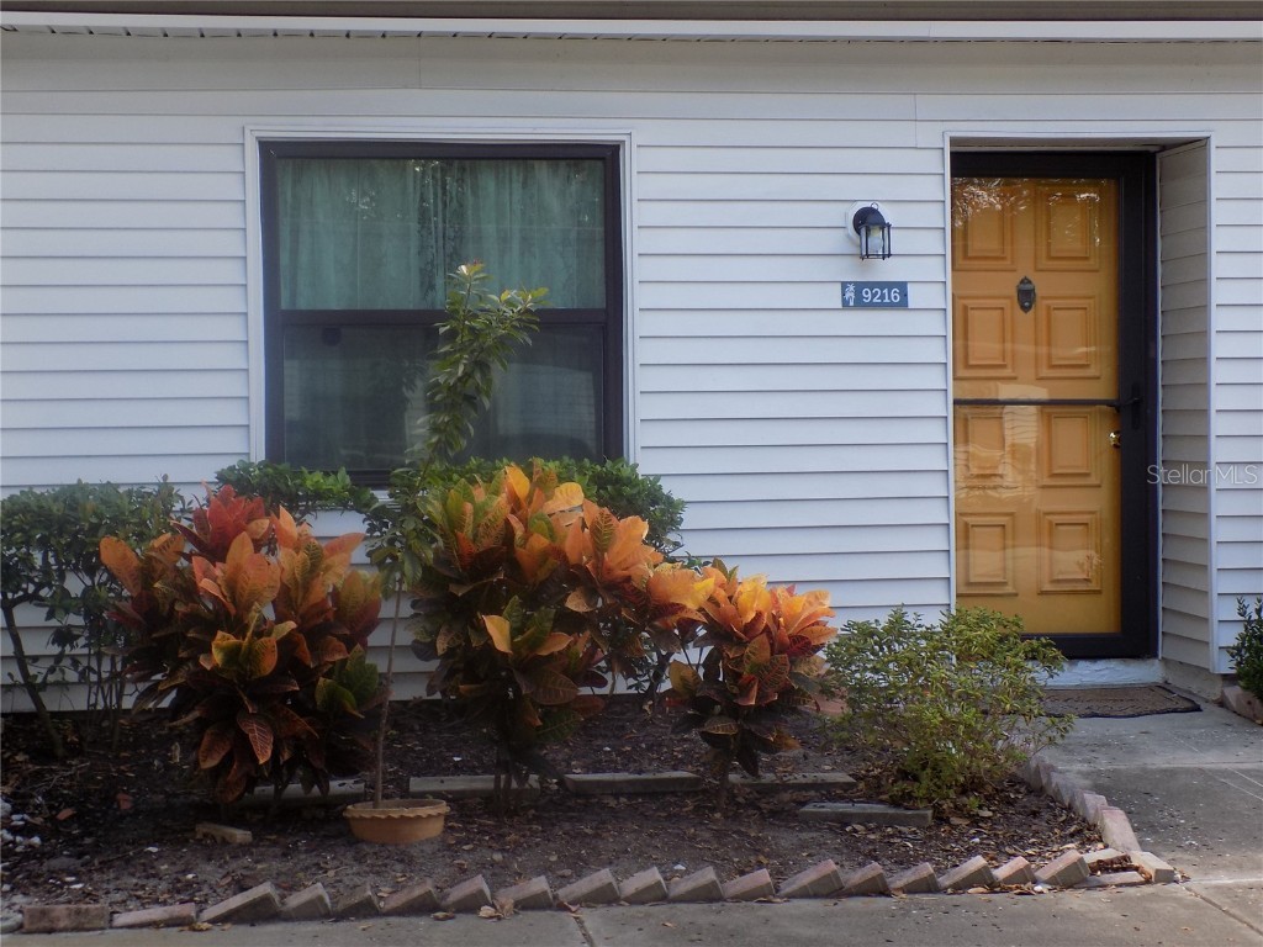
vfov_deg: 22.6
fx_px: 2372
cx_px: 632
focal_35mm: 65
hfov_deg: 29.8
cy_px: 474
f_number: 4.1
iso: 80
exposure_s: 1/60
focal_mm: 11.5
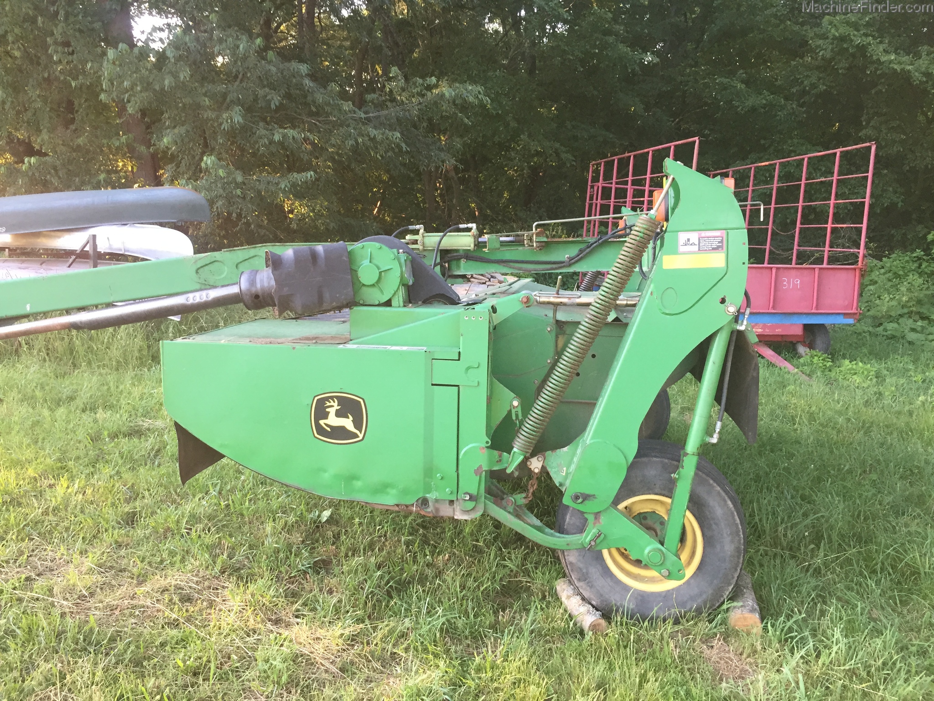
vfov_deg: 48.2
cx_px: 467
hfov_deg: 61.7
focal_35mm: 29
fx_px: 782
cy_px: 350
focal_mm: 4.15
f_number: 2.2
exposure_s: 1/30
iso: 50
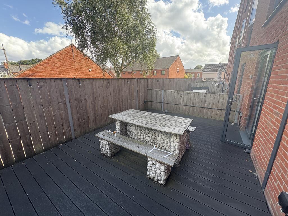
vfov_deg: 85.7
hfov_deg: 102.1
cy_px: 108
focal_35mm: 14
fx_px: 116
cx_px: 144
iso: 40
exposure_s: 1/185
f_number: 2.2
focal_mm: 2.22
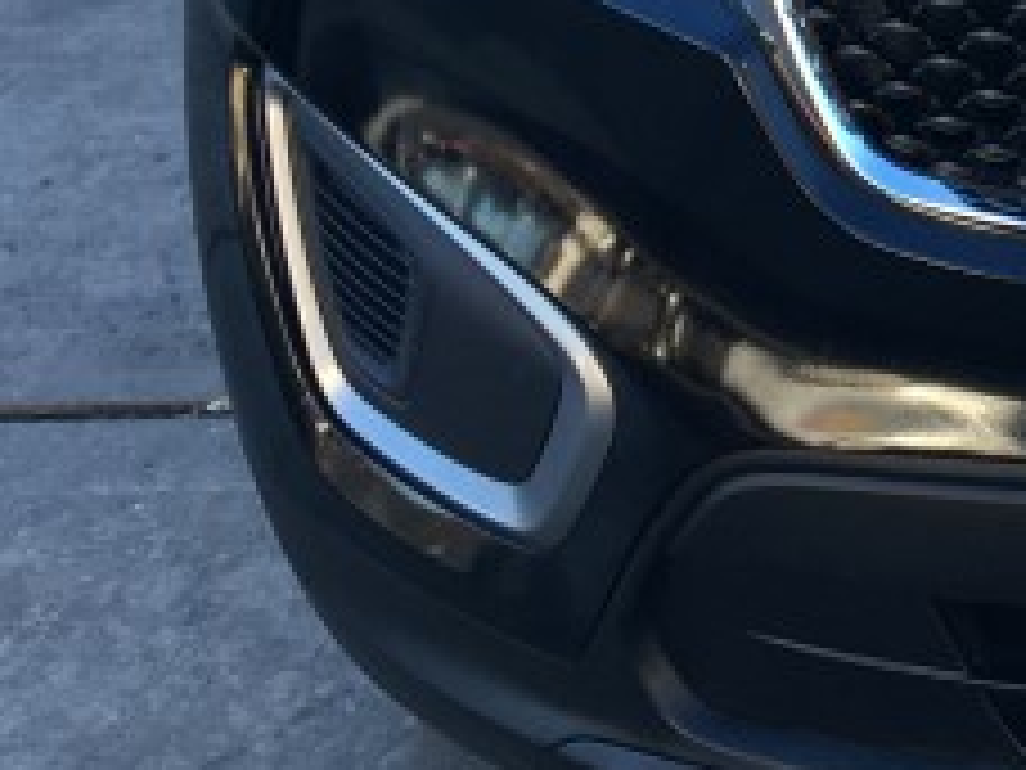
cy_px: -293
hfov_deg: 14.0
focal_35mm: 130
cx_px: 1647
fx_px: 3853
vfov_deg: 11.1
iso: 25
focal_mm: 4.15
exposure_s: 1/120
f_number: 2.2
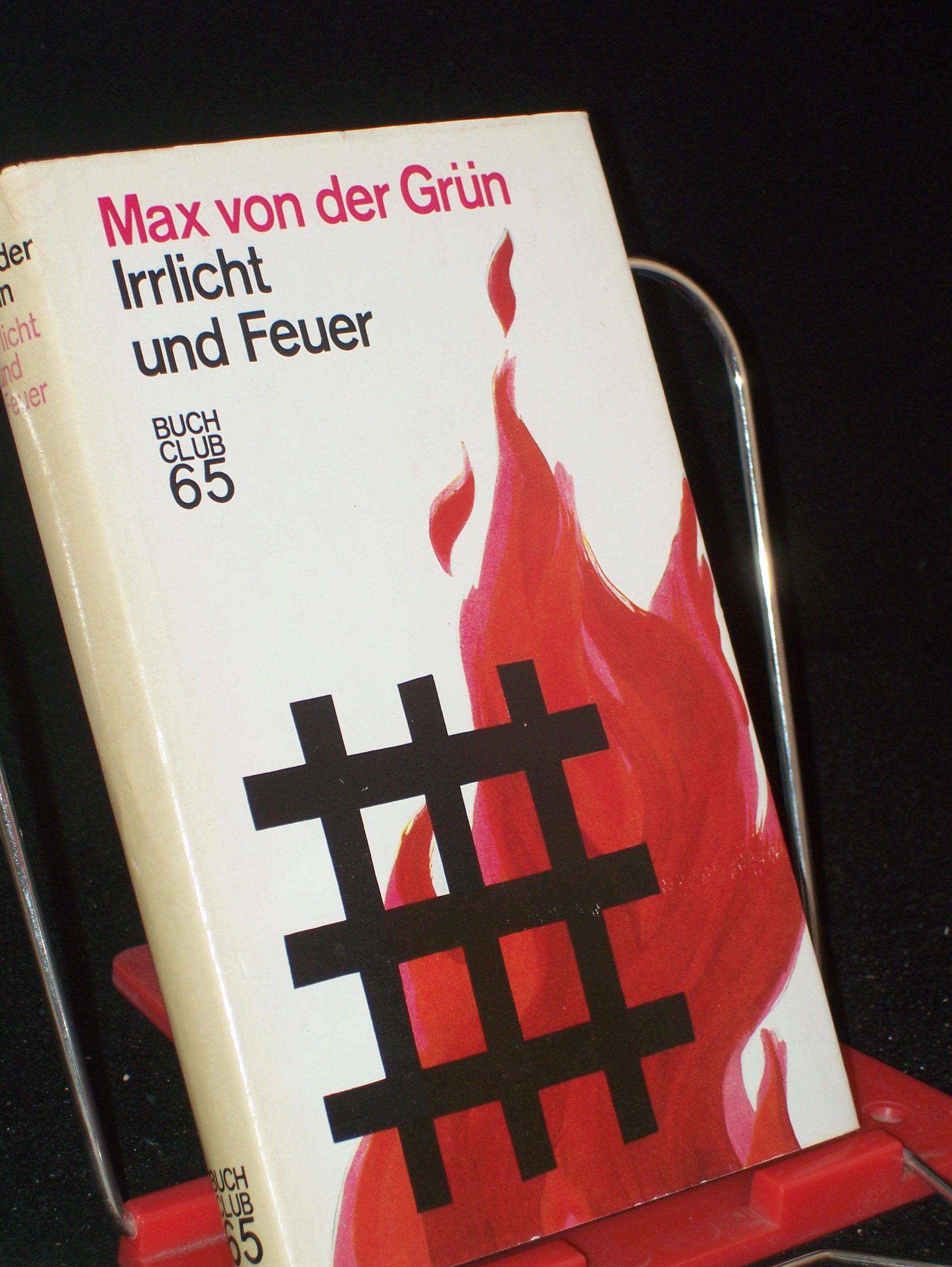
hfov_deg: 14.5
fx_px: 3736
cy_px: 634
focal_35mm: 102
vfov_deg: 19.2
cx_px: 476
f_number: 4.6
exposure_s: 1/100
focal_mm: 16.8
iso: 80
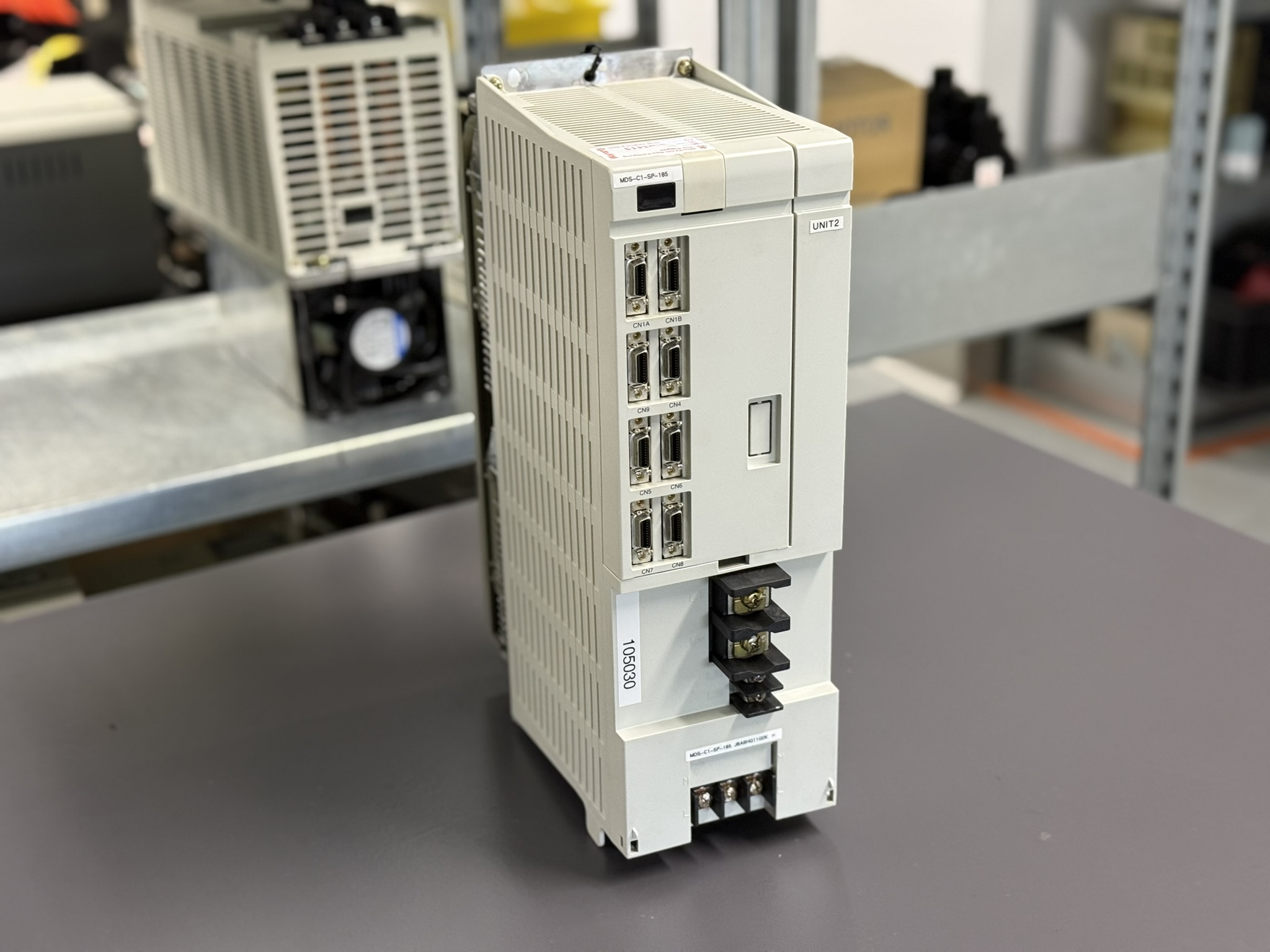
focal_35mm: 48
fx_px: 1761
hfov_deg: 39.7
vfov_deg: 30.3
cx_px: 635
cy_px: 476
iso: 250
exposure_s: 1/50
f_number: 1.78
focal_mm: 6.76
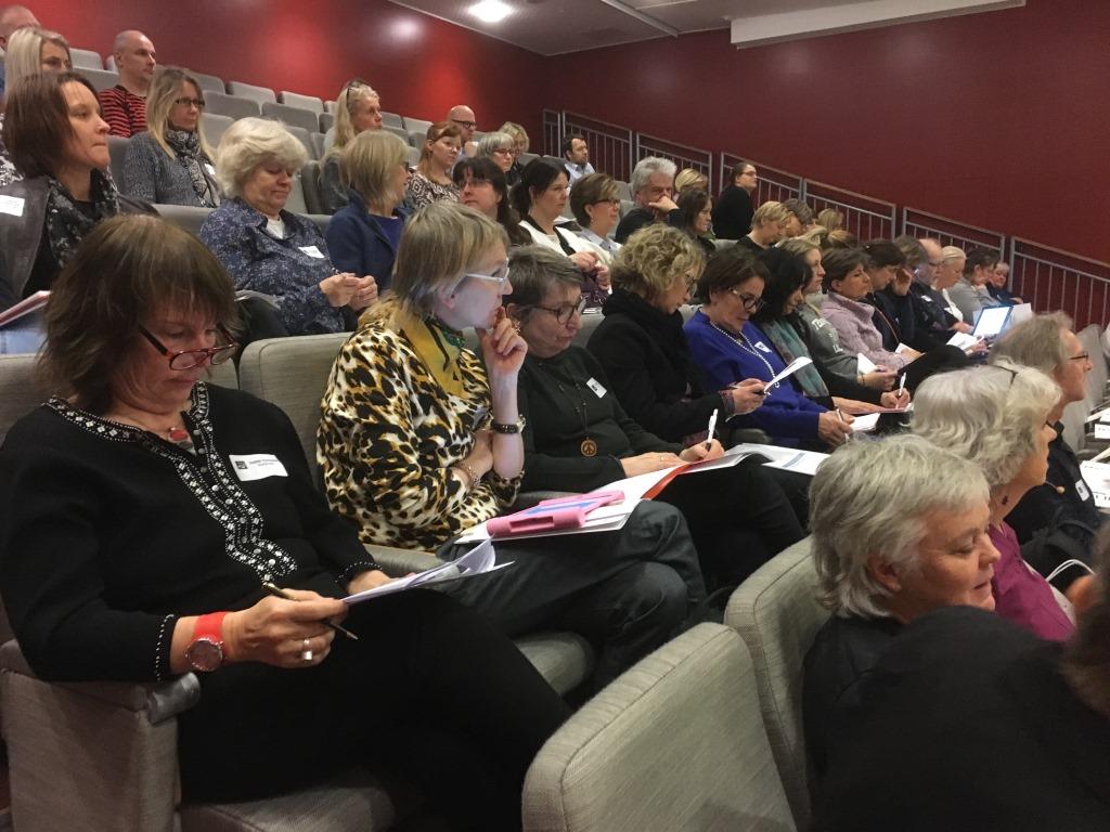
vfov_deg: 48.2
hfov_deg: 61.7
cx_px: 555
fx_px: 930
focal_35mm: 29
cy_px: 416
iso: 250
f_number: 2.2
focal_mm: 4.15
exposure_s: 1/17
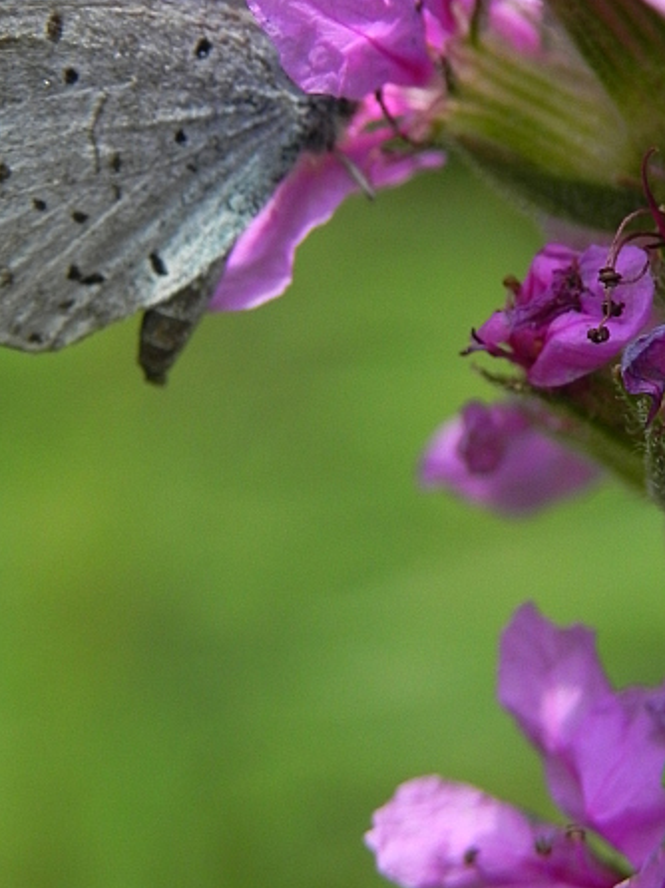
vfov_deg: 10.9
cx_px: 217
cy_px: 141
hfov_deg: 8.2
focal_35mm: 181
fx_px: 4641
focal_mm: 18.8
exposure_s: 1/565
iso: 160
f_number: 4
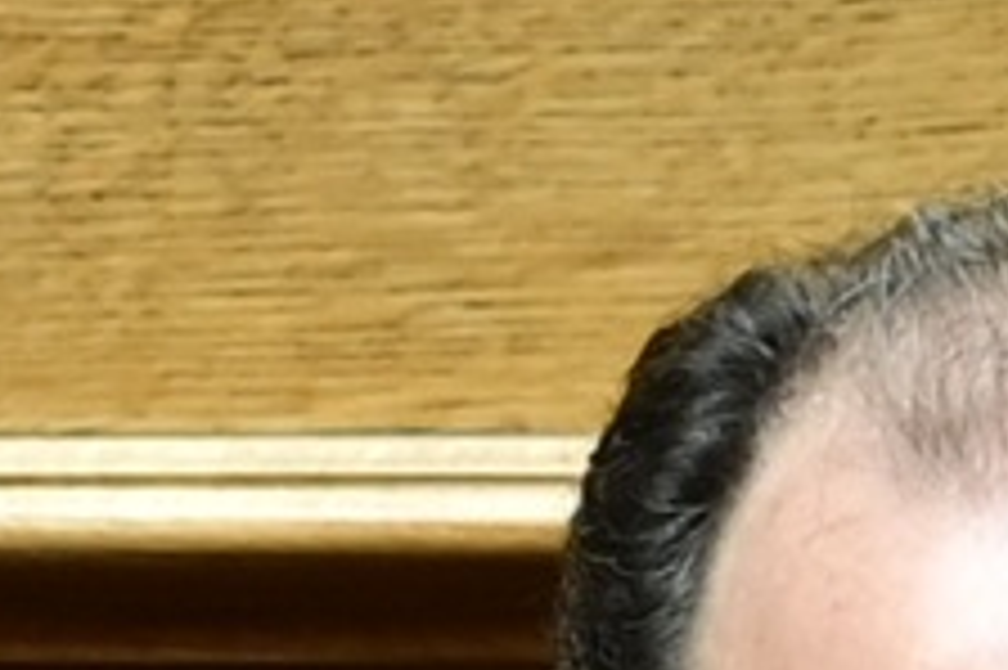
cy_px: 1970
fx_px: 52012
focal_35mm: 1859
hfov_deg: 1.1
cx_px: 1215
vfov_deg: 0.7
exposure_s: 1/160
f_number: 3.2
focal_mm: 200
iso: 400
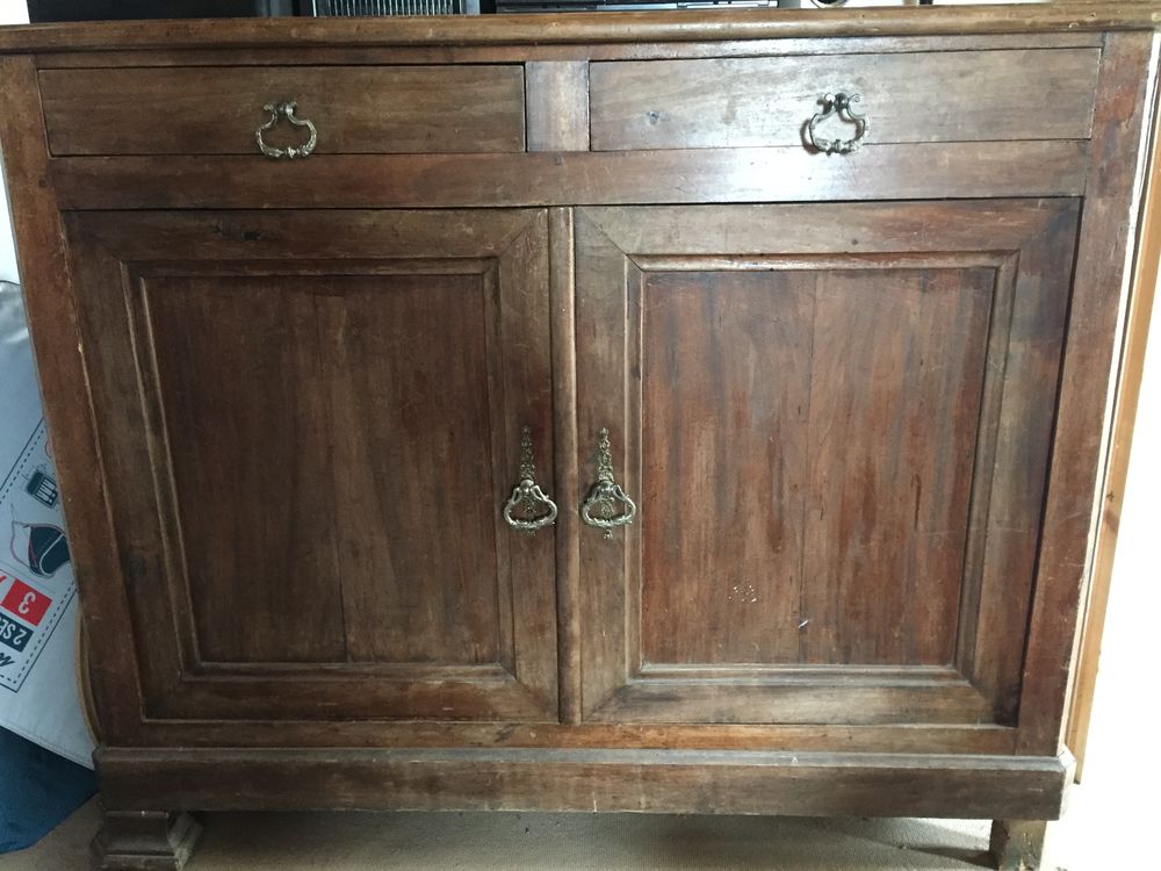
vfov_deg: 48.2
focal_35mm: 29
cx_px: 580
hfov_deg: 61.7
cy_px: 436
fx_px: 973
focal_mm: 4.15
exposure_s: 1/17
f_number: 2.2
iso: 320
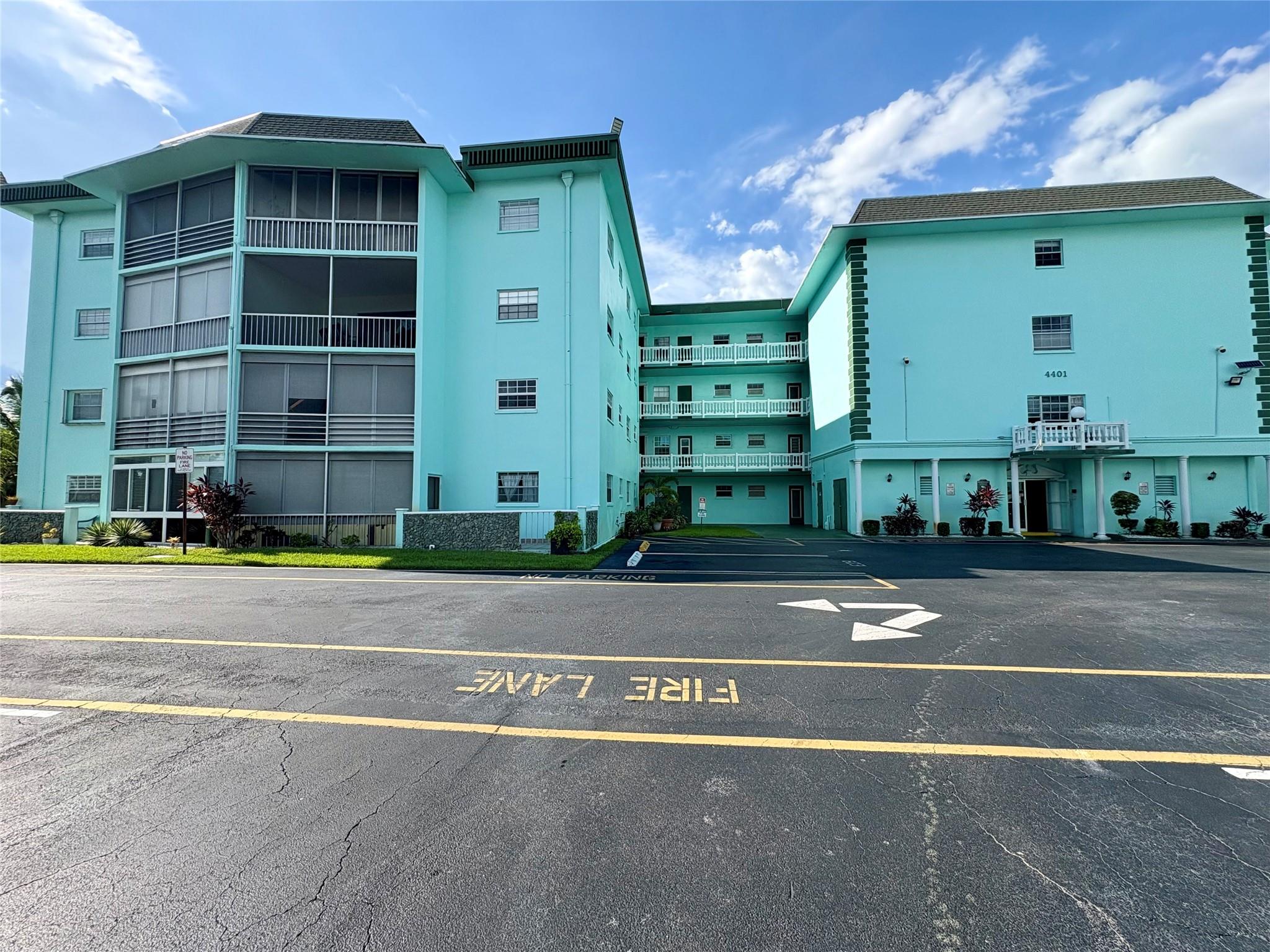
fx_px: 514
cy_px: 476
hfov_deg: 102.1
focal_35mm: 14
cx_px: 635
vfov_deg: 85.7
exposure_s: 1/1395
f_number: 2.2
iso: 50
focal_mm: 2.22
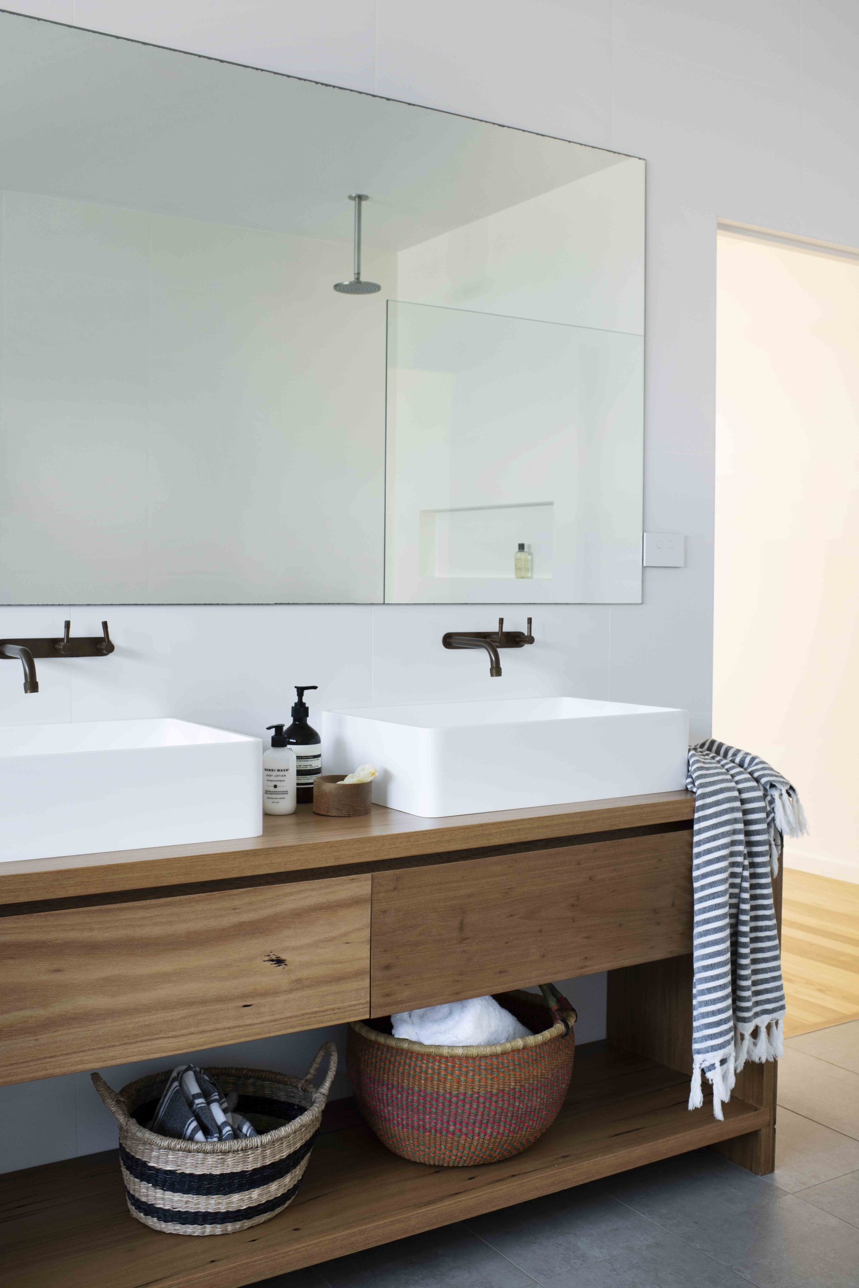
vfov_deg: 54.4
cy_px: 644
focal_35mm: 35
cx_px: 430
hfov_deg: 37.9
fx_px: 1253
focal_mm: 35
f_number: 8
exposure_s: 1/5
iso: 200
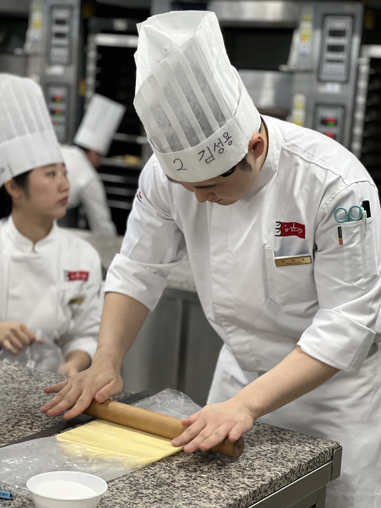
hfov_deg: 19.1
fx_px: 1130
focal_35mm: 77
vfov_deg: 25.3
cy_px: 254
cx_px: 190
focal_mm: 9
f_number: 2.8
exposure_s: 1/60
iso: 125
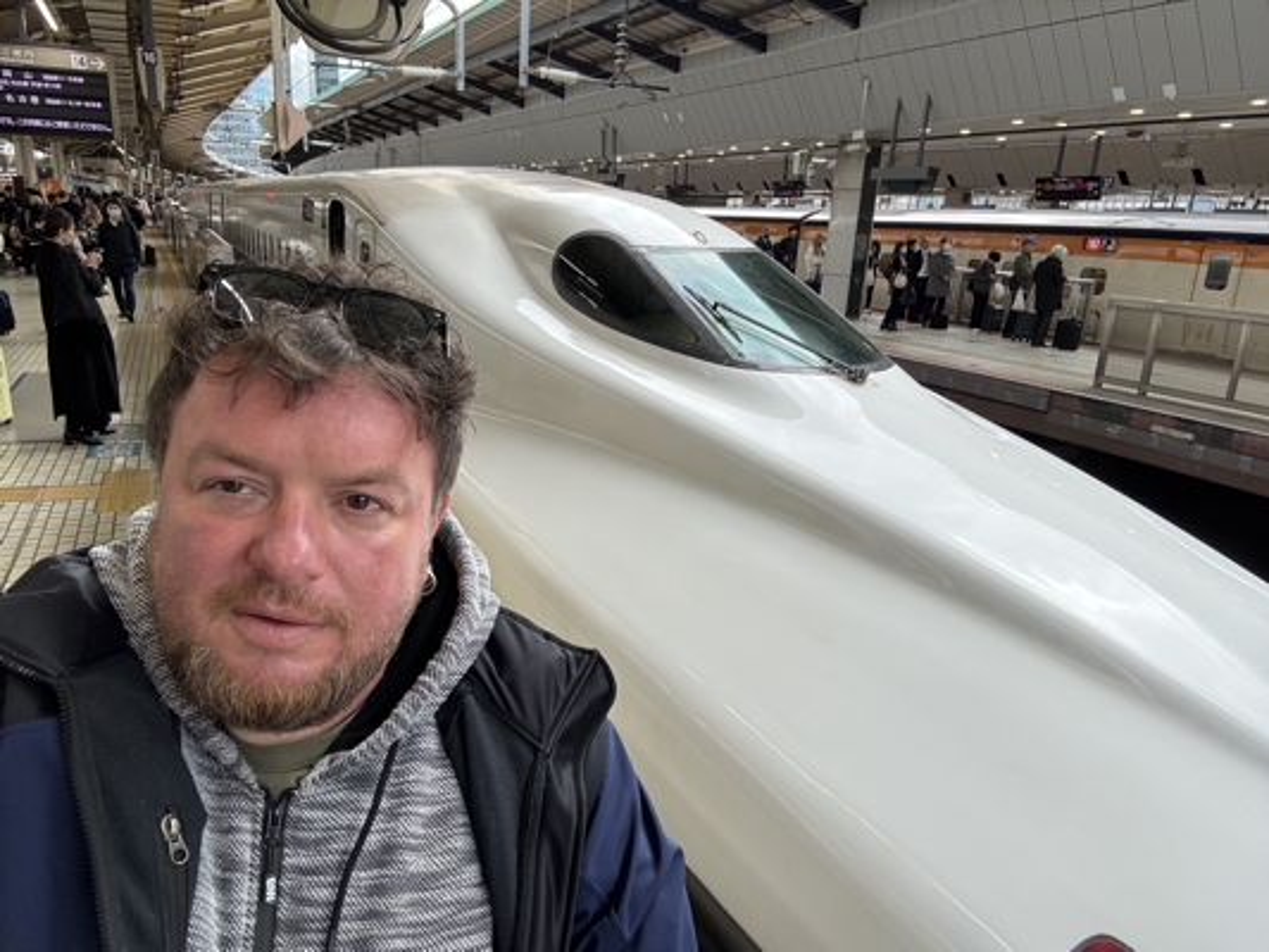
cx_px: 634
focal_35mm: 23
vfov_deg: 58.9
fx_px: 843
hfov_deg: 73.9
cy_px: 476
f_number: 1.9
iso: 40
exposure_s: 1/152
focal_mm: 2.69
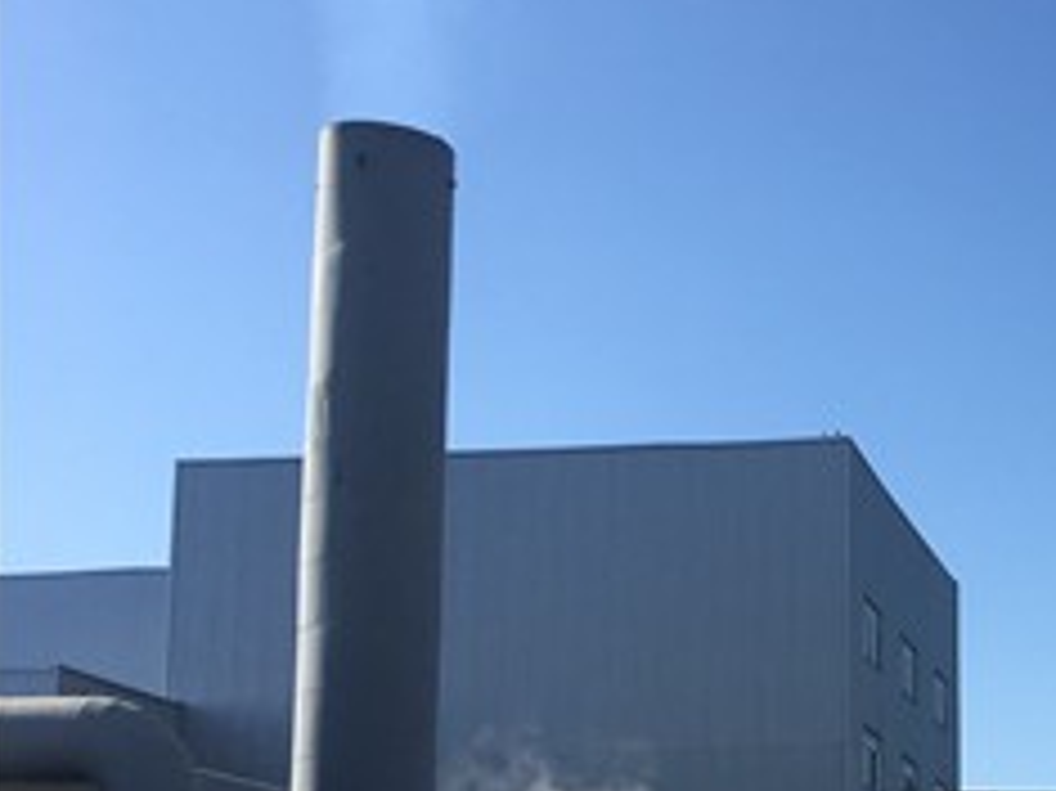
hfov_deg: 23.5
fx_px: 2256
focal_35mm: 74
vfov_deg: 19.7
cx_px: 1339
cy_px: 620
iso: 25
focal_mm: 4.15
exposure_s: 1/1748
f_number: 2.2
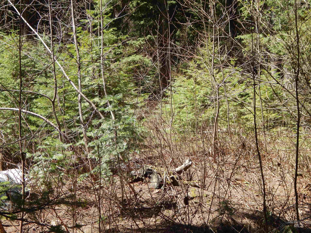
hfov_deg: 28.2
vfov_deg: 21.3
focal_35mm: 69
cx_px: 156
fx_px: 620
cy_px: 116
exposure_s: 1/320
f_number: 4.1
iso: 125
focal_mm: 12.3
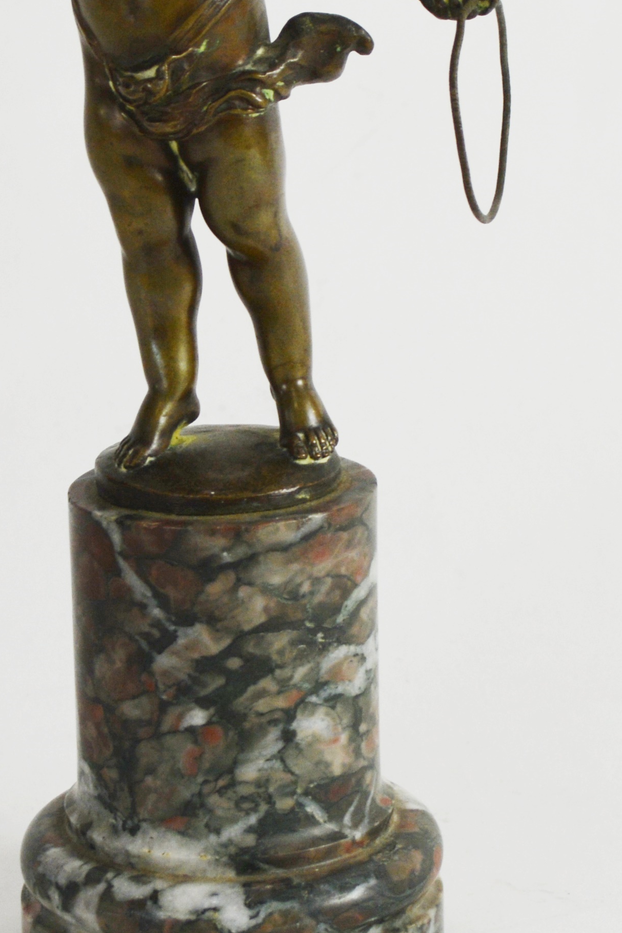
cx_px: 204
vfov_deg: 22.4
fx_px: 2332
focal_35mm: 90
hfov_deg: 15.2
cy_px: 230
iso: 200
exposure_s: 1/125
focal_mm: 32
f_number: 5.6
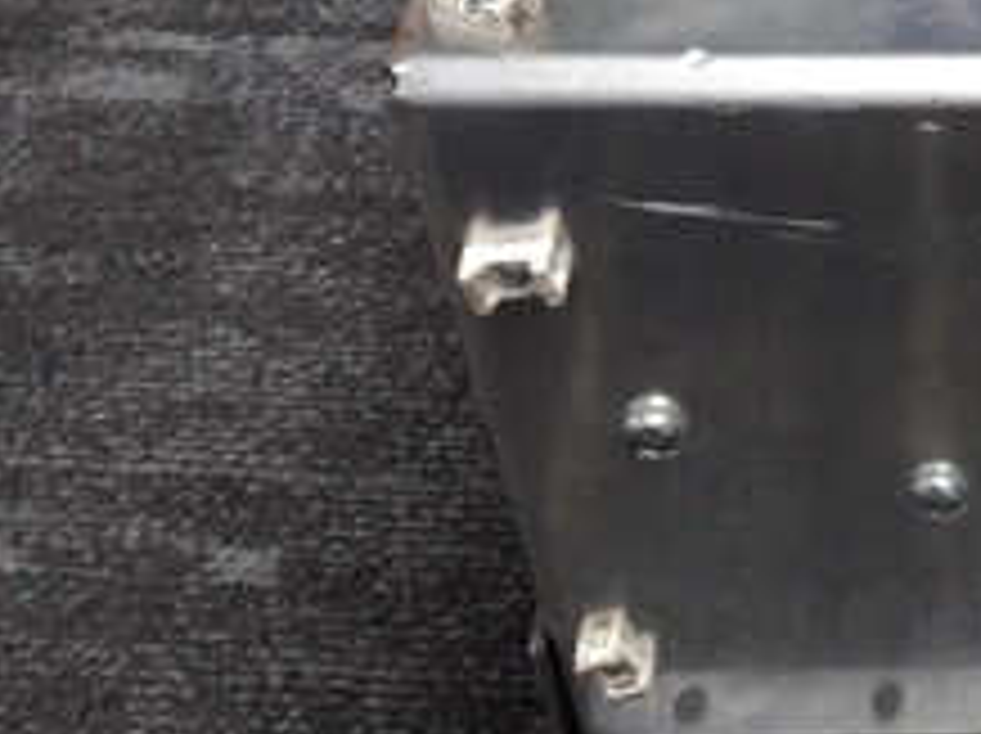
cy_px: 187
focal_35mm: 62
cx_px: 1048
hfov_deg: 28.7
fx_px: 1755
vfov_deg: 23.4
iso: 582
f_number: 2
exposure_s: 1/33
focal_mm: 3.79
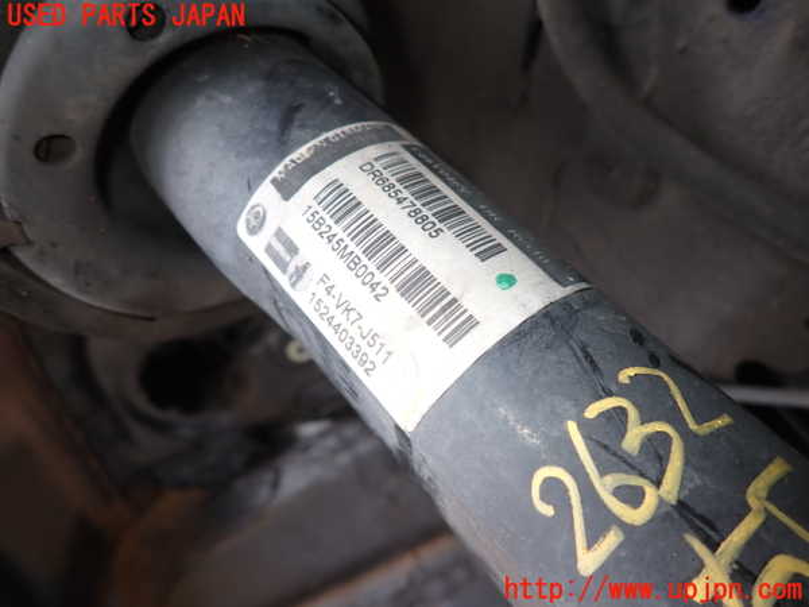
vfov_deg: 54.9
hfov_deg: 69.4
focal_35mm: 25
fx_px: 584
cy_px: 304
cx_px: 404
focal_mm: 4.5
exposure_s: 1/30
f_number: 5.6
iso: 100
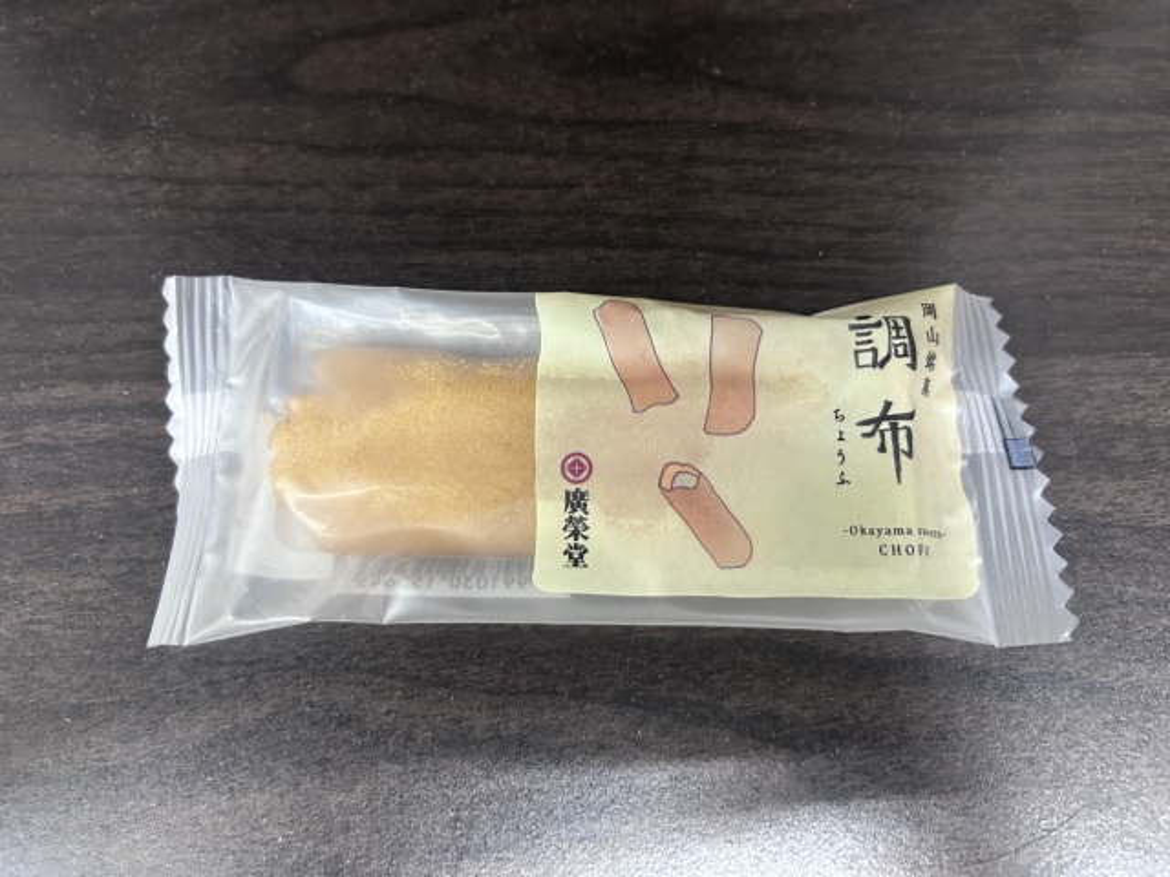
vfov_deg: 53.1
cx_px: 585
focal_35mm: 26
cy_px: 438
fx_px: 879
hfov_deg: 67.3
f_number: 1.5
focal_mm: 5.7
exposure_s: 1/50
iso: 320
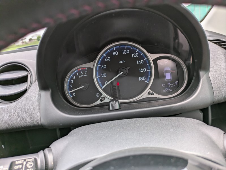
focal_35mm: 25
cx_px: 113
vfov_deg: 54.9
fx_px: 163
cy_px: 85
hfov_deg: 69.4
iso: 42
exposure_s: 1/327
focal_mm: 5.43
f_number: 1.89
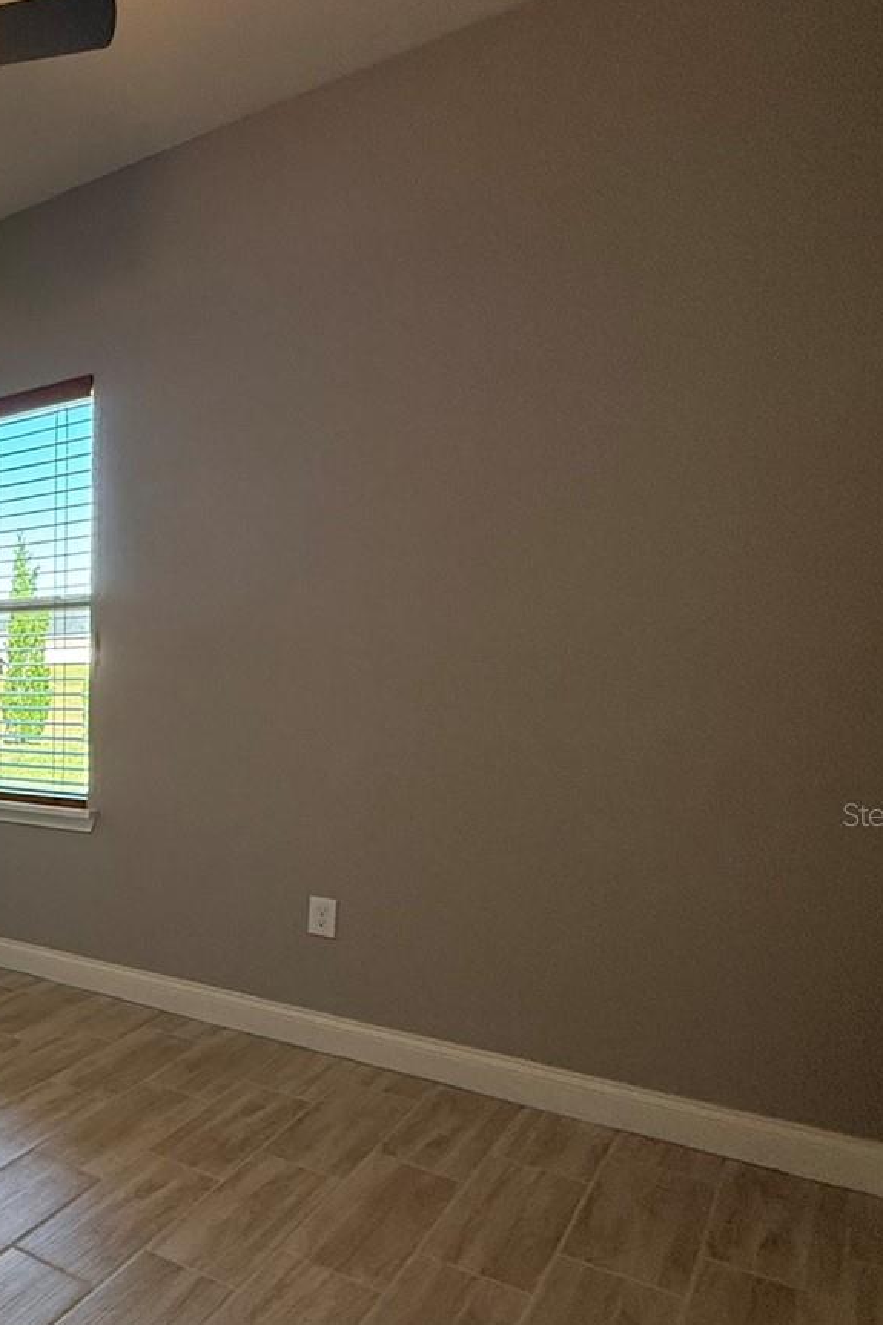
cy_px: 814
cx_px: -241
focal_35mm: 27
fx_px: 994
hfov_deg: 34.9
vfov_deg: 66.6
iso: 200
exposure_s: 1/120
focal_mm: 2.22
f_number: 2.2
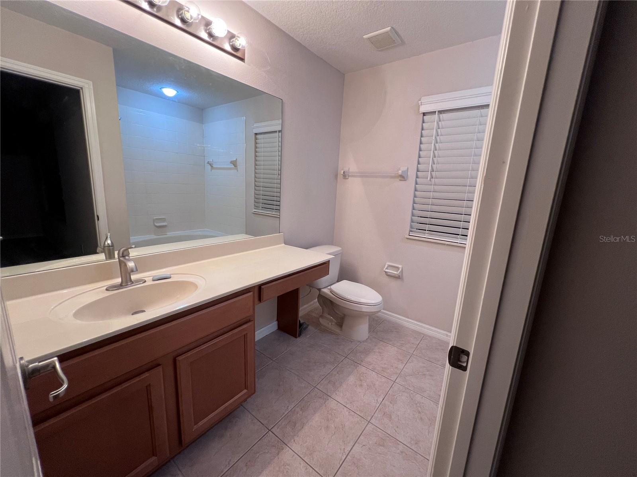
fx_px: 239
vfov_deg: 89.9
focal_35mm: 13
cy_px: 238
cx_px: 318
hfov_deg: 106.2
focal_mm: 1.57
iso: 160
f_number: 1.8
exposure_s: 1/60
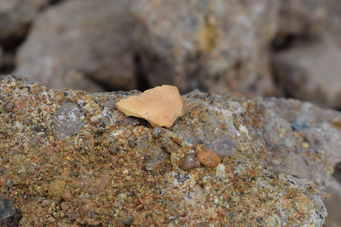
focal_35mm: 75
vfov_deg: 18.2
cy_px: 114
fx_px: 710
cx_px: 170
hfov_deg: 27.0
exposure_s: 1/250
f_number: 9
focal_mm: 50
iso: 200
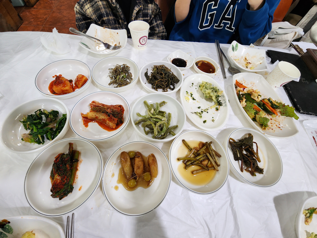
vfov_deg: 89.9
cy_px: 119
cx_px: 158
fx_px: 119
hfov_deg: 106.2
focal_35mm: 13
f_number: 2.2
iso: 160
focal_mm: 2.2
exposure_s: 1/60
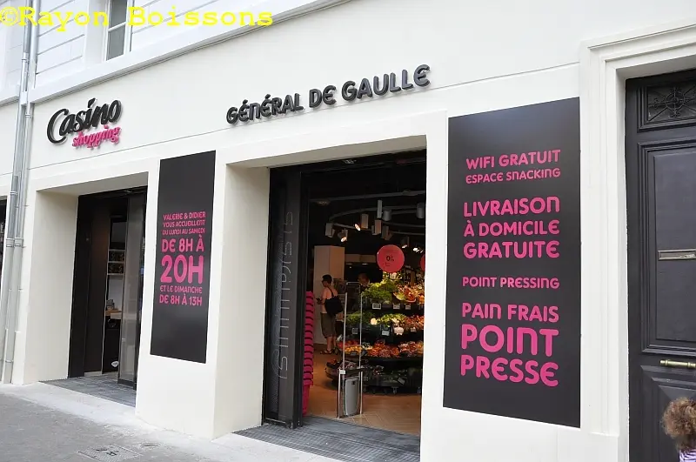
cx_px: 348
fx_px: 608
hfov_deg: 59.6
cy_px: 231
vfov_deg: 41.6
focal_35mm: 32
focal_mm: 21
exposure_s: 1/320
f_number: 7.1
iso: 800
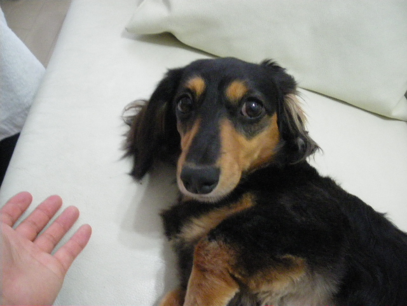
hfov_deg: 51.4
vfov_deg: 39.7
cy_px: 153
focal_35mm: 36
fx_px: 423
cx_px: 204
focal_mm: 6.3
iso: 800
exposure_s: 1/30
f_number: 3.5
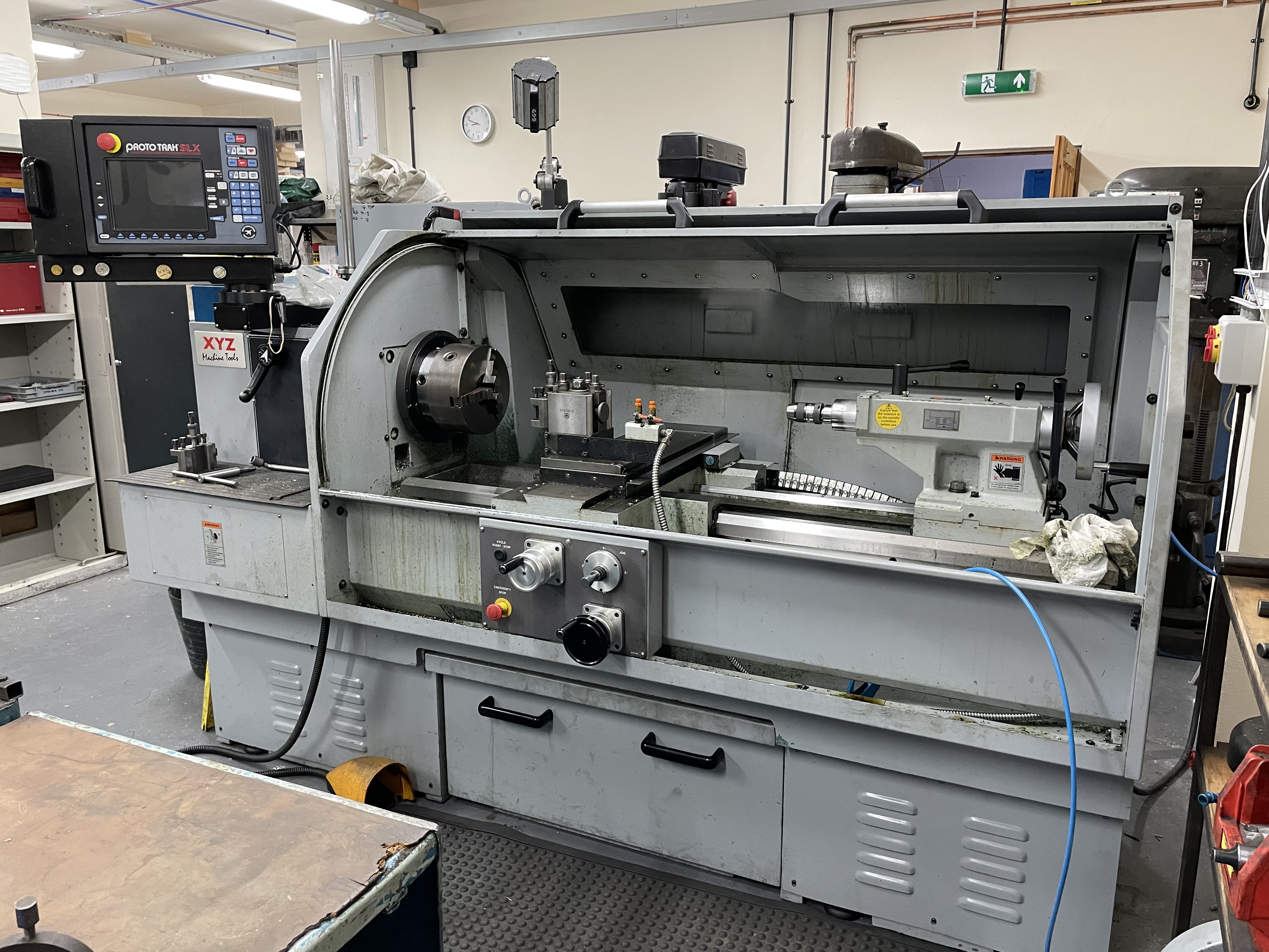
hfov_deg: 67.3
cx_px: 634
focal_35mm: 26
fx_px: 953
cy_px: 476
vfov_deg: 53.1
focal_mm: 4.2
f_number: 1.6
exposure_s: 1/60
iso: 200
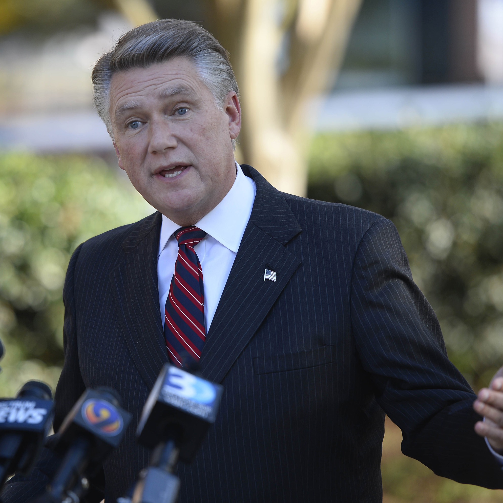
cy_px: 251
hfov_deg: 7.0
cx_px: 201
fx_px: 4110
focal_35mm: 250
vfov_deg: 7.0
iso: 450
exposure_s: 1/1000
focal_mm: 195
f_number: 2.8
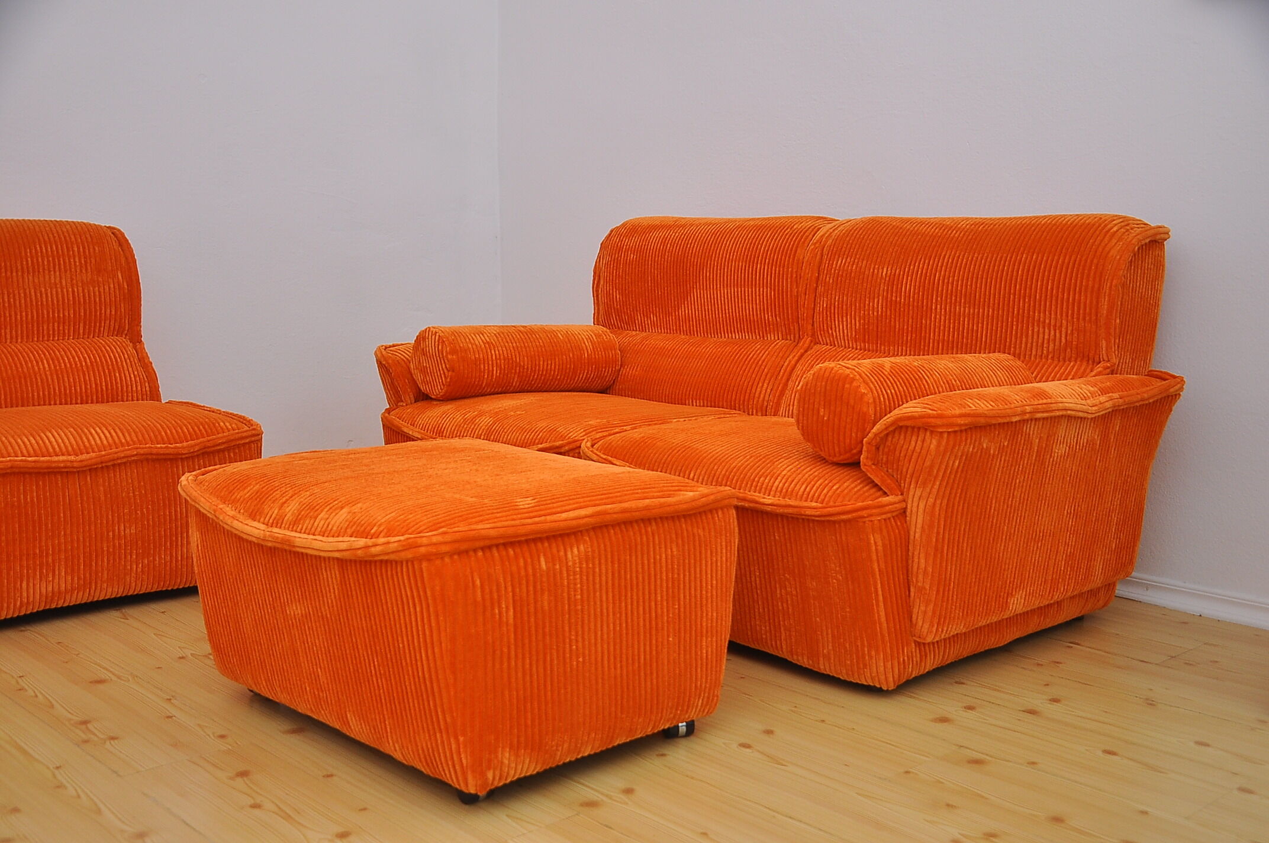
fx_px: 1320
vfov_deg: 35.4
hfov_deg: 51.3
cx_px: 634
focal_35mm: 38
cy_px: 422
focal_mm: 25
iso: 400
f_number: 4
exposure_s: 1/125
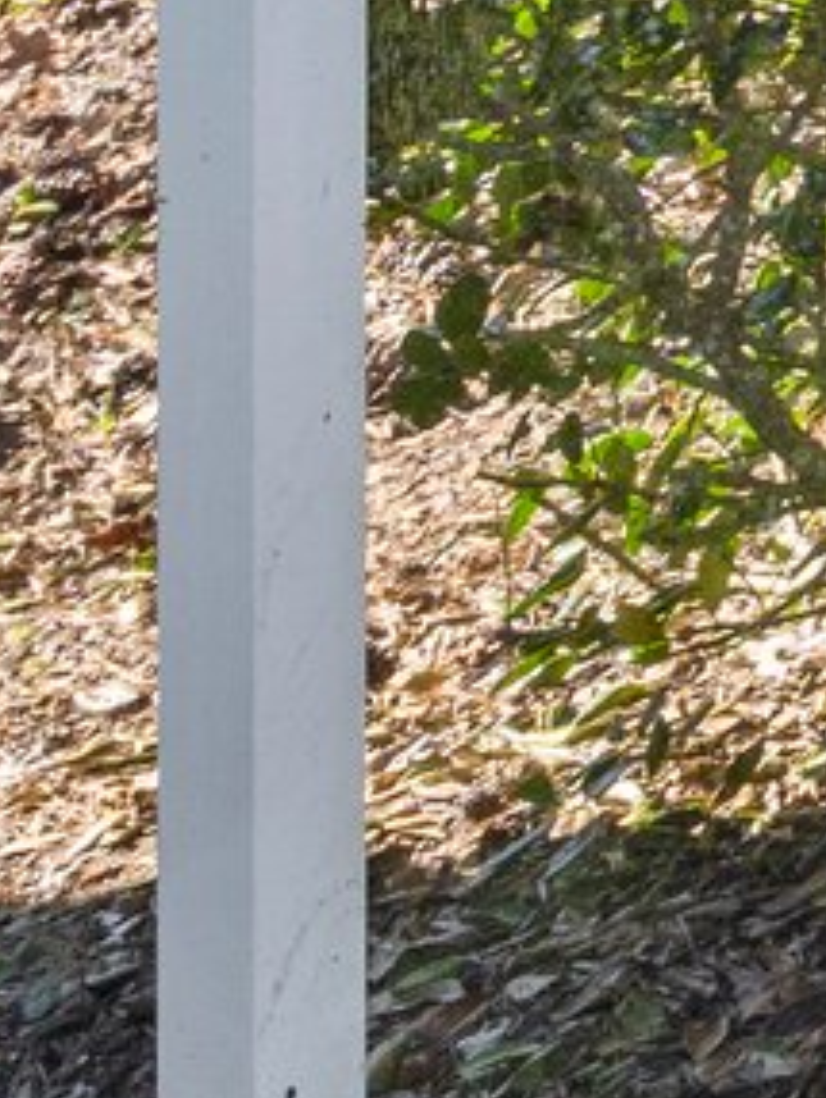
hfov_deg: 8.0
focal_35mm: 117
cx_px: 3269
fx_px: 3717
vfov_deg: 13.8
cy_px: -1230
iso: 250
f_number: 7.1
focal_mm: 17
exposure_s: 1/125
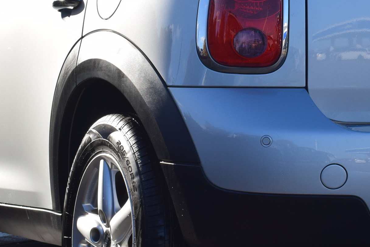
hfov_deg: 14.5
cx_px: 300
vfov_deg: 9.7
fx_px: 1450
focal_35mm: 141
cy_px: 71
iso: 400
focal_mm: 38
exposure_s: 1/500
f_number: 11
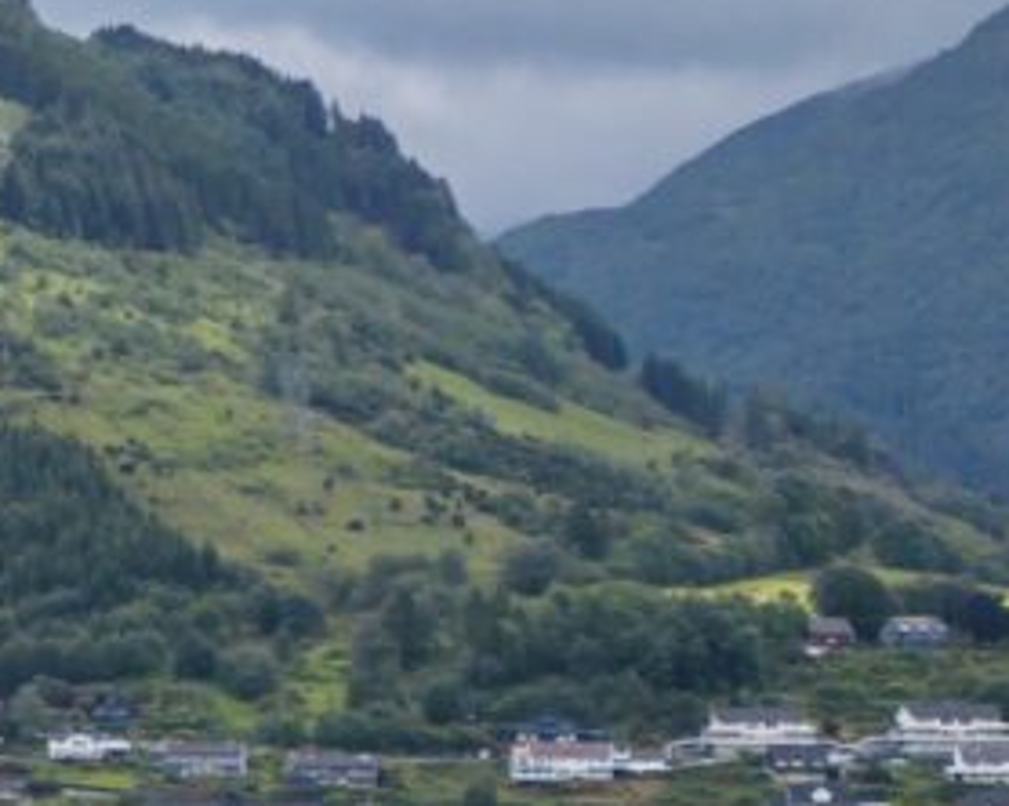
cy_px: 637
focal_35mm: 167
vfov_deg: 9.2
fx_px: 4984
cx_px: -2007
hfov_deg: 9.2
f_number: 1.7
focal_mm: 6.72
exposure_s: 1/2000
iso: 100
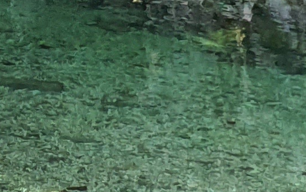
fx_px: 1727
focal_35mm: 207
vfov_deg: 6.0
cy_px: -342
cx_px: -213
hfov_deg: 9.7
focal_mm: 4.3
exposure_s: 1/120
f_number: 2.4
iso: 200
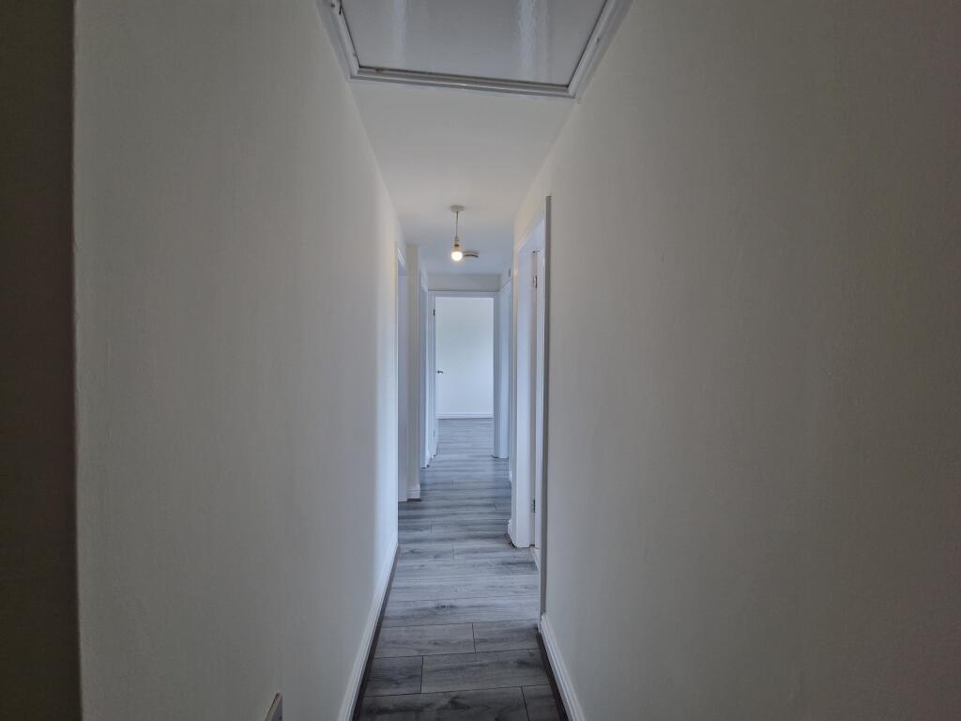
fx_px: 361
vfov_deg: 89.9
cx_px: 480
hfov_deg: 106.2
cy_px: 360
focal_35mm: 13
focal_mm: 2.2
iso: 80
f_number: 2.2
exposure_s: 1/50
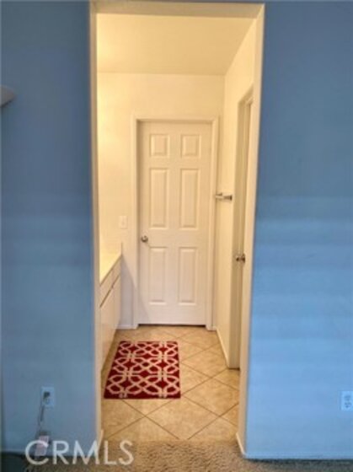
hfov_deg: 53.0
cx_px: 176
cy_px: 236
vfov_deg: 67.3
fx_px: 354
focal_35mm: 26
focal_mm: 4.25
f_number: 1.8
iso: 80
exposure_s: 1/60
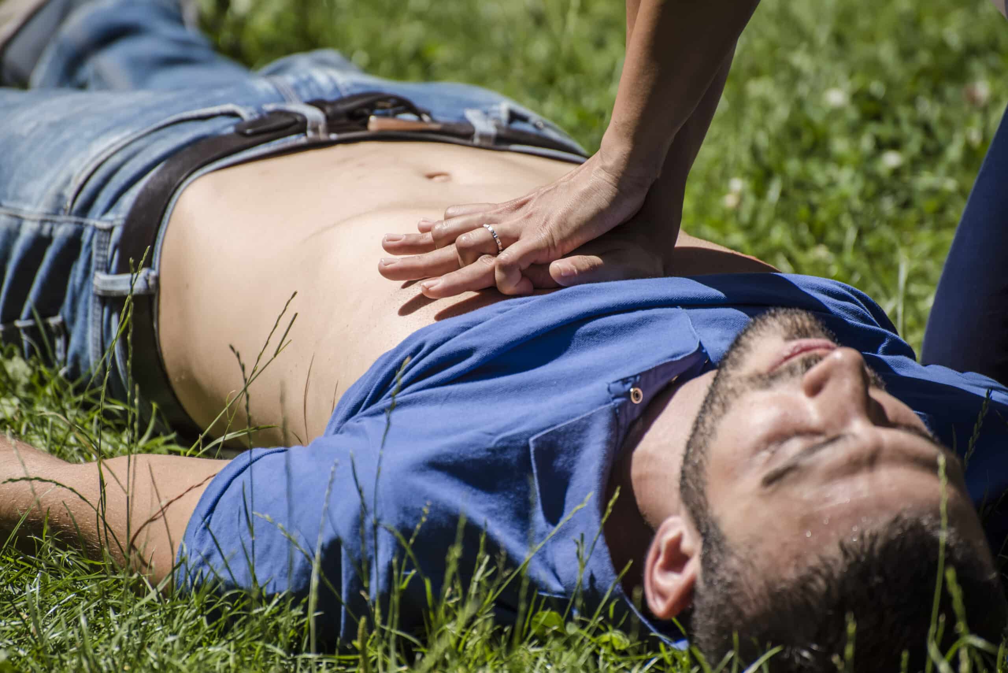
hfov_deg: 6.9
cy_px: 336
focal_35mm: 300
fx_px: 8403
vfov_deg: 4.6
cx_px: 504
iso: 100
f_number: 5.6
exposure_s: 1/800
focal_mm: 300
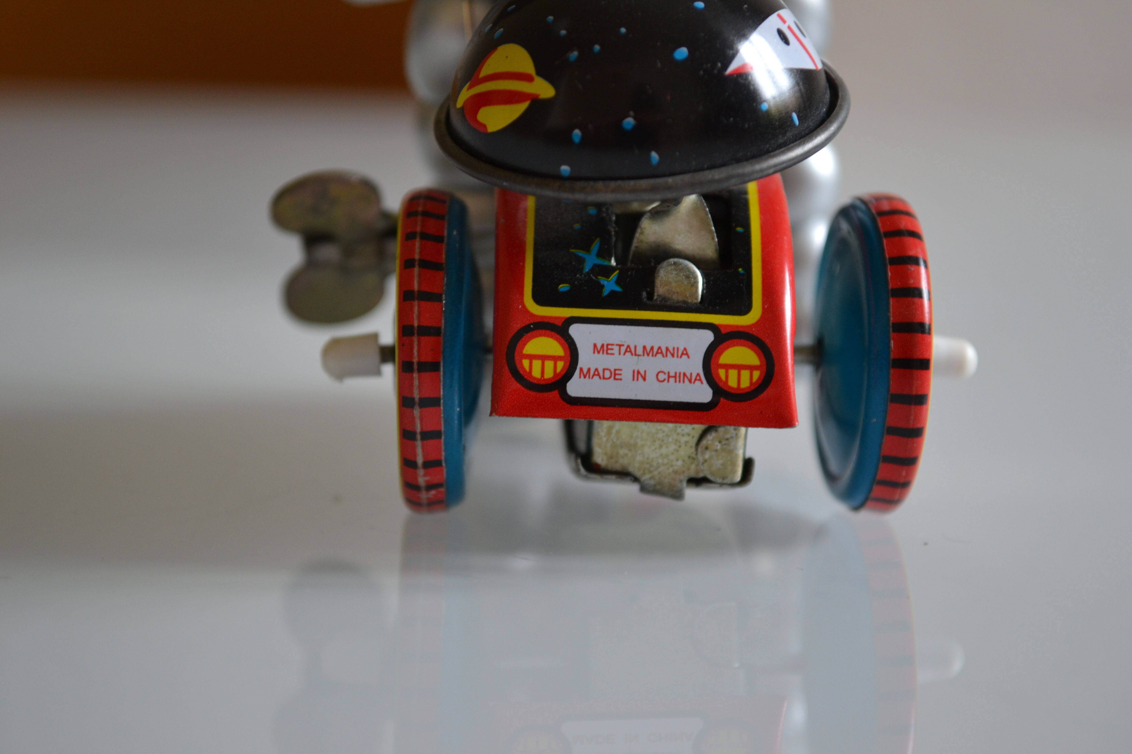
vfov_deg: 17.5
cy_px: 377
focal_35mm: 78
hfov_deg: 26.0
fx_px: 2452
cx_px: 566
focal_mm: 52
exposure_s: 1/15
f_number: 5.6
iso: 400
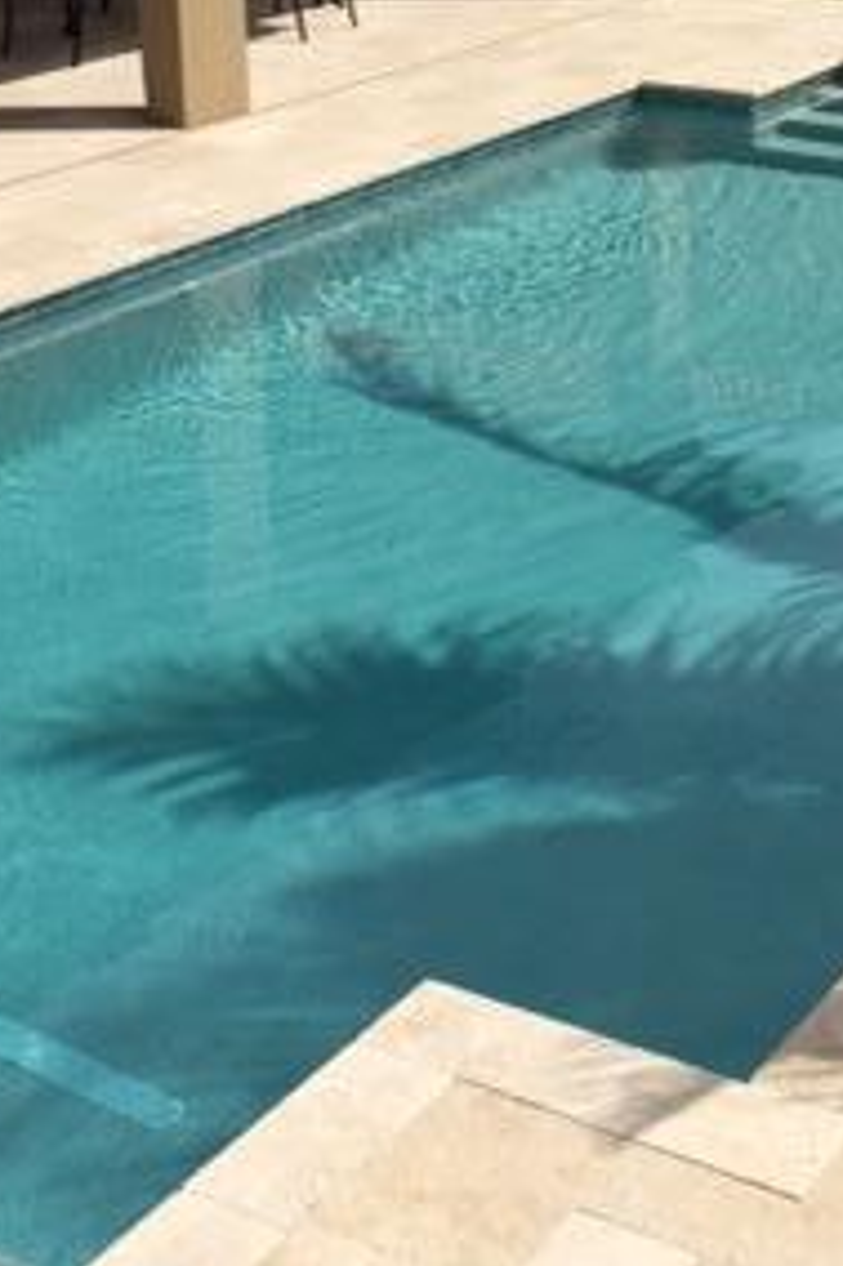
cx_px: 714
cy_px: 134
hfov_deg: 19.7
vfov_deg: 28.6
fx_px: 2391
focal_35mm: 68
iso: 32
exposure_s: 1/4405
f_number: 2.2
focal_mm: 4.15
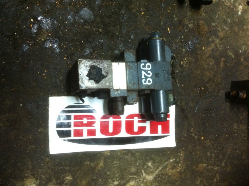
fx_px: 251
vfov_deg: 40.6
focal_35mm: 35
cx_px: 124
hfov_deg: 52.7
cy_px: 93
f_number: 2.8
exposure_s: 1/15
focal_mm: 3.85
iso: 500
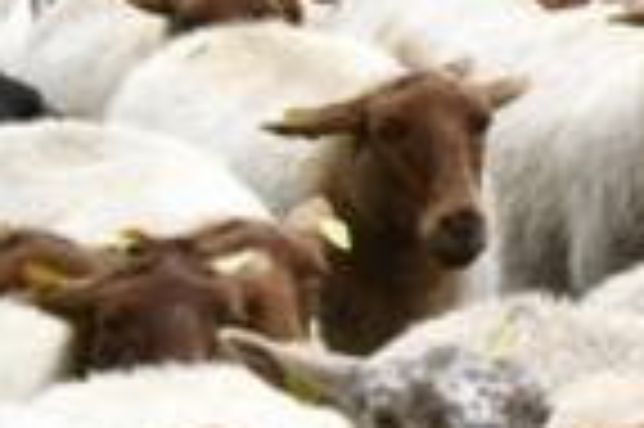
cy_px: -322
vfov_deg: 1.8
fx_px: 13312
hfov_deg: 2.7
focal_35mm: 745
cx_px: 1822
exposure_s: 1/200
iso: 450
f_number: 9
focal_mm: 100
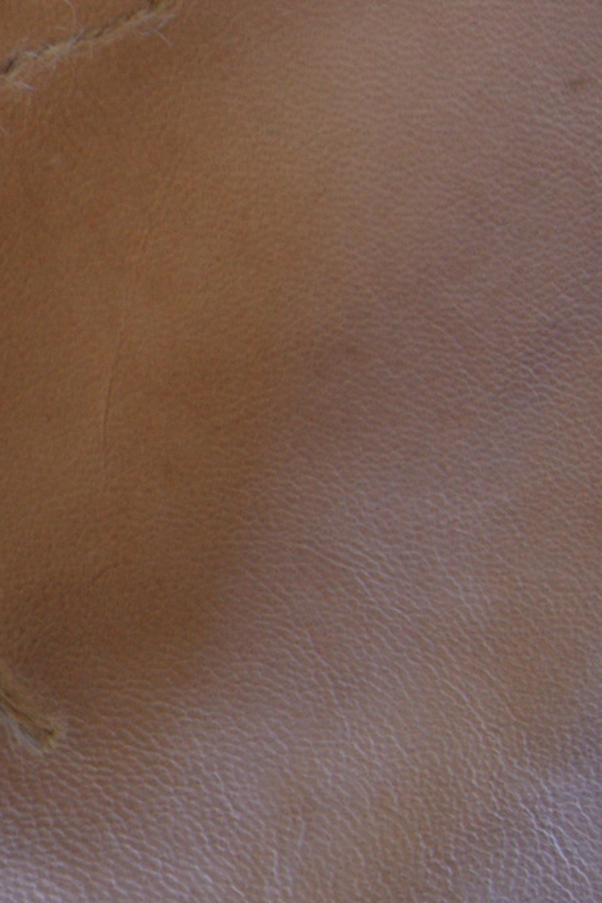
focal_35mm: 110
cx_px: -1010
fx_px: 2759
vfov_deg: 18.5
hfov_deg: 10.2
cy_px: 276
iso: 250
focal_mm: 20
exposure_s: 1/40
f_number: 4
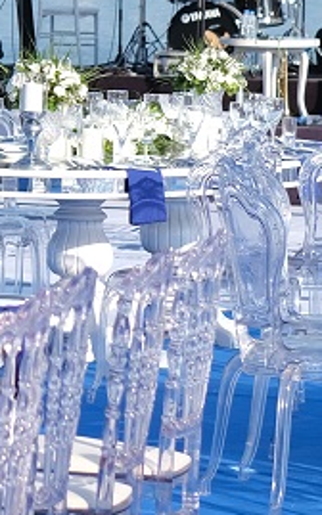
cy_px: -243
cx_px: -380
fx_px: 3386
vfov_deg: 8.5
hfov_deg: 5.3
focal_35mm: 241
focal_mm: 35
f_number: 3.2
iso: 160
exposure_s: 1/1000
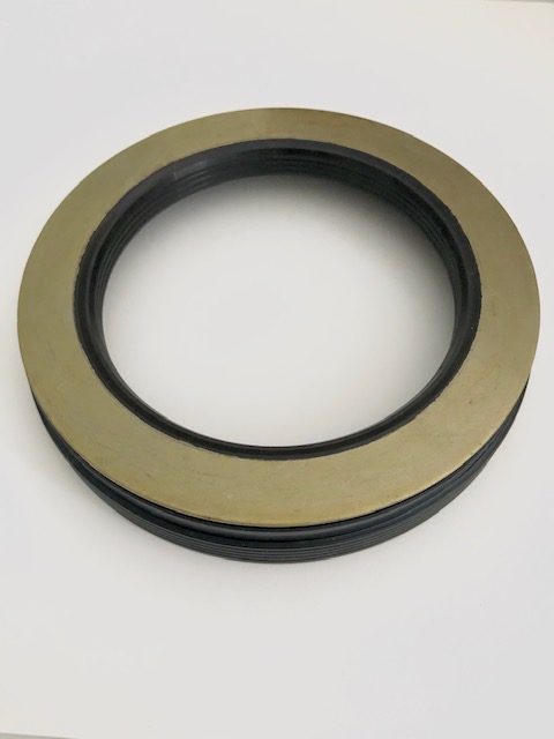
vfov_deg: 63.4
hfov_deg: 49.7
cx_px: 277
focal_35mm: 28
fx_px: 597
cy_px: 370
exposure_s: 1/15
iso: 64
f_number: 1.8
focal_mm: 4
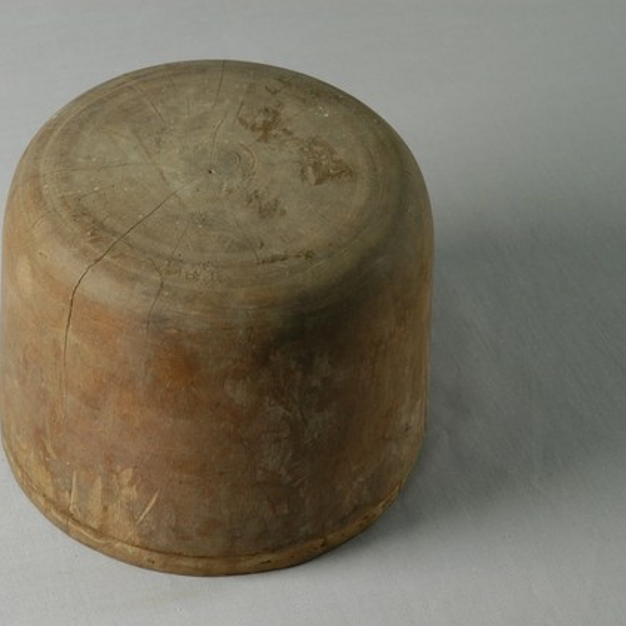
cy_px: 314
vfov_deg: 13.9
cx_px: 197
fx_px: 2571
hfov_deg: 13.9
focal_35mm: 126
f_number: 10
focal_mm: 65
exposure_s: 1/5
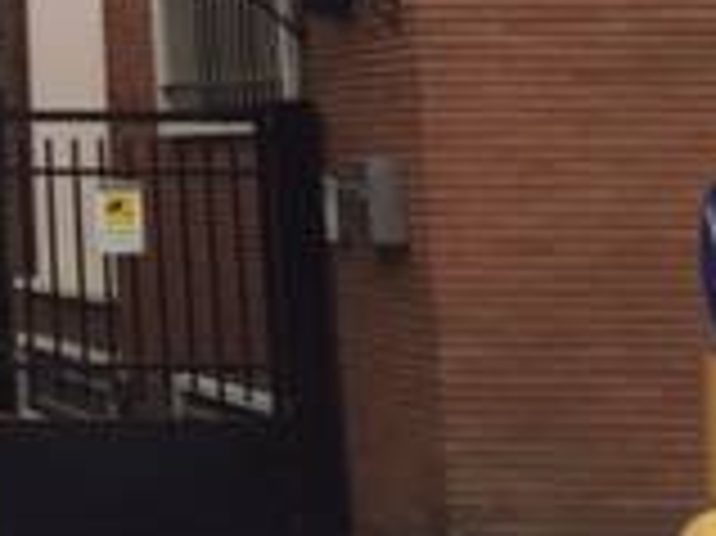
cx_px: -491
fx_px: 2418
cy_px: -315
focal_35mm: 117
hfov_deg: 15.0
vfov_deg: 12.0
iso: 32
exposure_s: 1/507
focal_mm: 4.15
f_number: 2.2
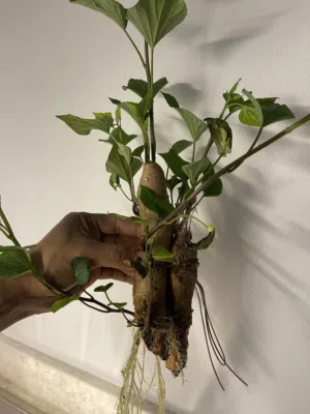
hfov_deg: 54.9
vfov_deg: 69.4
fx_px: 299
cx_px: 155
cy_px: 207
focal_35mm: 25
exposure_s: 1/60
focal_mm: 5.1
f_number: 1.6
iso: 250
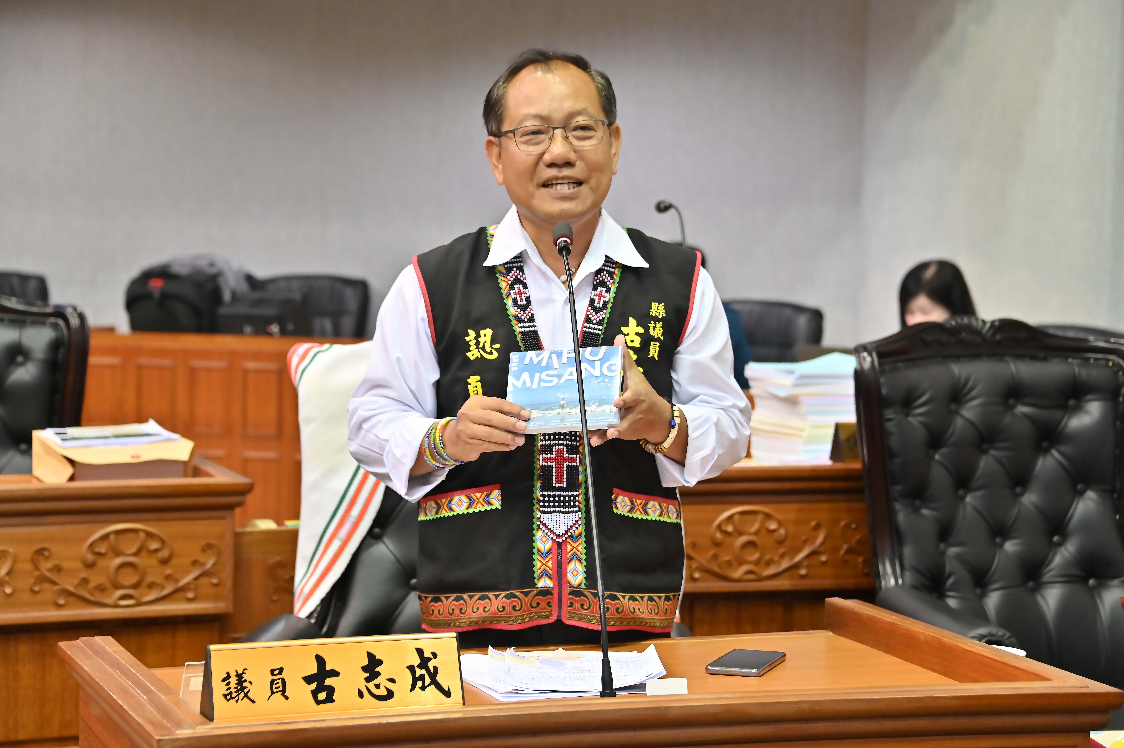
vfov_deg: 15.2
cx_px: 562
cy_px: 374
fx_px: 2808
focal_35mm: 90
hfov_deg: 22.6
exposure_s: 1/100
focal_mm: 90
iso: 1800
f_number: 5.3
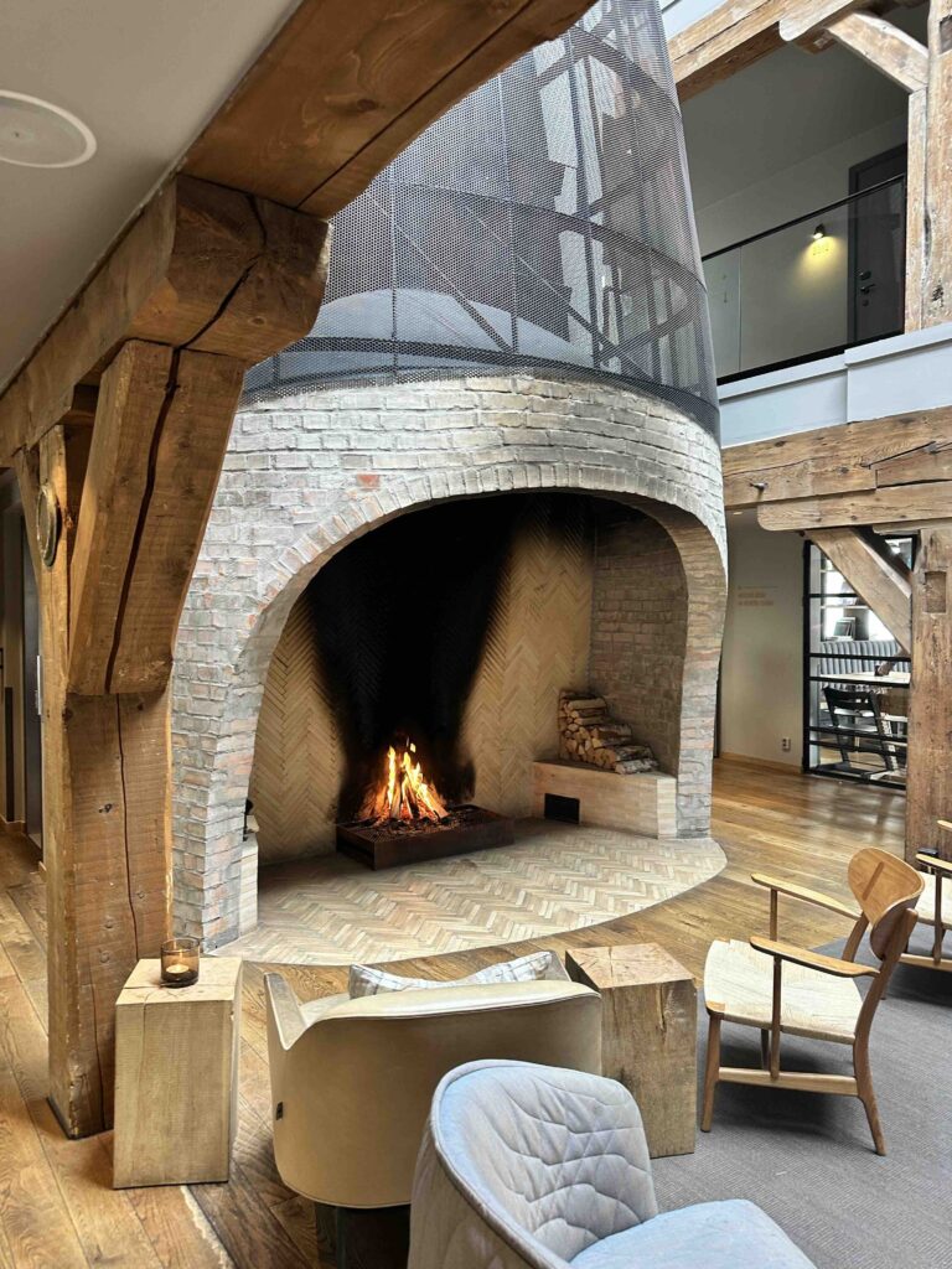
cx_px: 476
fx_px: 880
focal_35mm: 24
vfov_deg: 71.6
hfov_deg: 56.8
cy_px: 634
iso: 200
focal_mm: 6.86
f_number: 1.78
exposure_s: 1/61
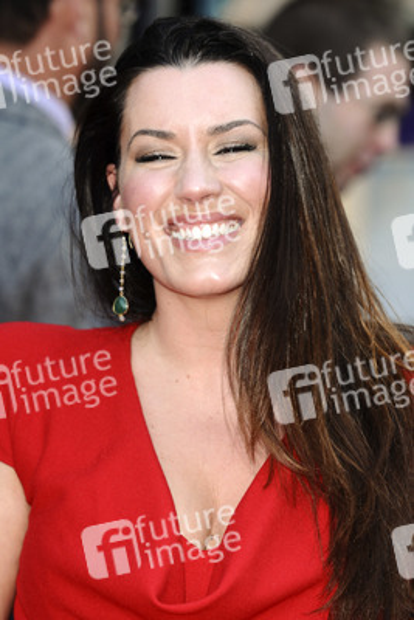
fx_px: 3102
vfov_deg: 11.4
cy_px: 310
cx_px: 207
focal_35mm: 180
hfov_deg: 7.6
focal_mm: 120
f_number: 4.5
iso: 320
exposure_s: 1/200
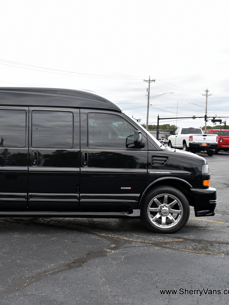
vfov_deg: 36.8
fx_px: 459
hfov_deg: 27.0
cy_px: 152
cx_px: 20
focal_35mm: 52
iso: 400
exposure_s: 1/125
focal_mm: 24
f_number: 5.6
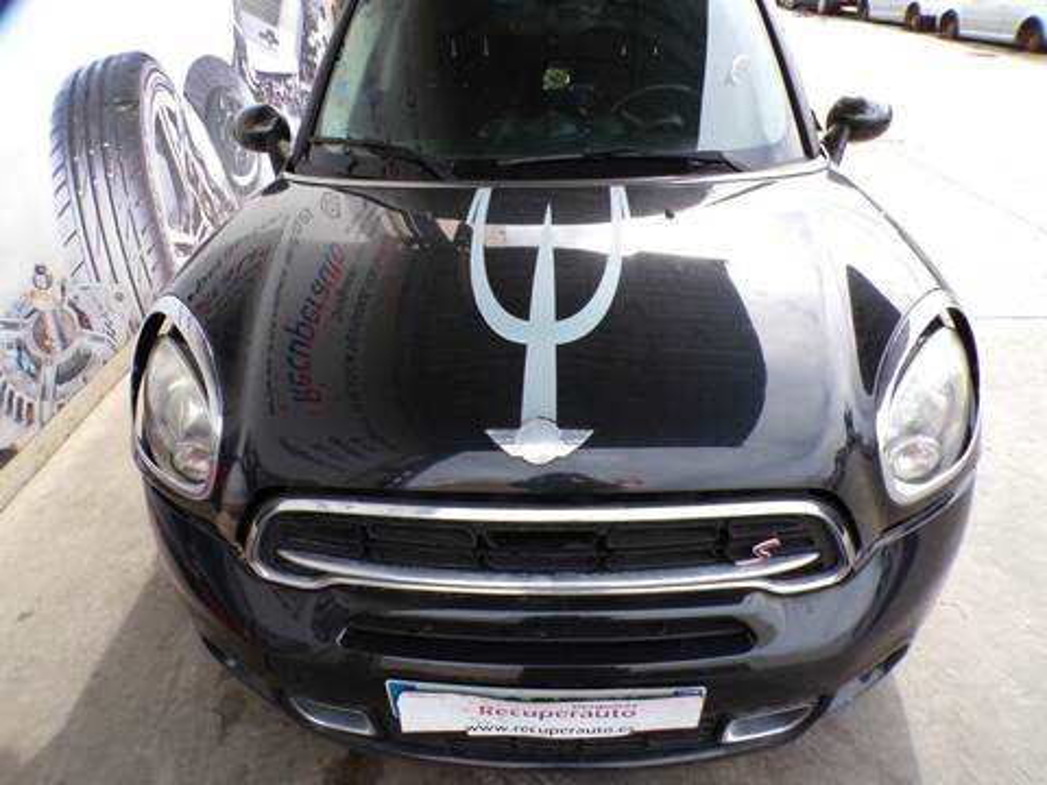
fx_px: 726
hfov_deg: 71.6
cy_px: 392
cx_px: 524
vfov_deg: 56.8
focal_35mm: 24
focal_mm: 4.3
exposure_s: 1/110
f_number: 4.4
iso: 100
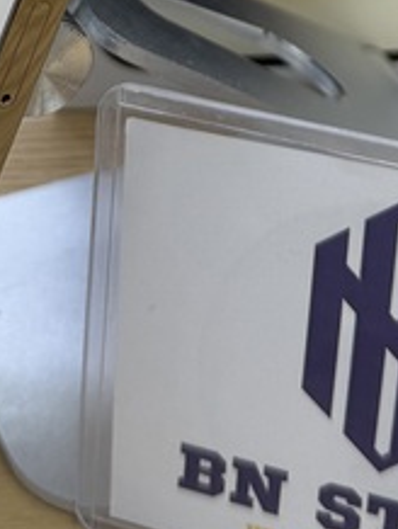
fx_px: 1515
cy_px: -255
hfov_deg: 15.0
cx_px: 186
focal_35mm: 99
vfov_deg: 17.8
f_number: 1.78
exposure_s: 1/120
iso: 64
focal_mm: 6.76
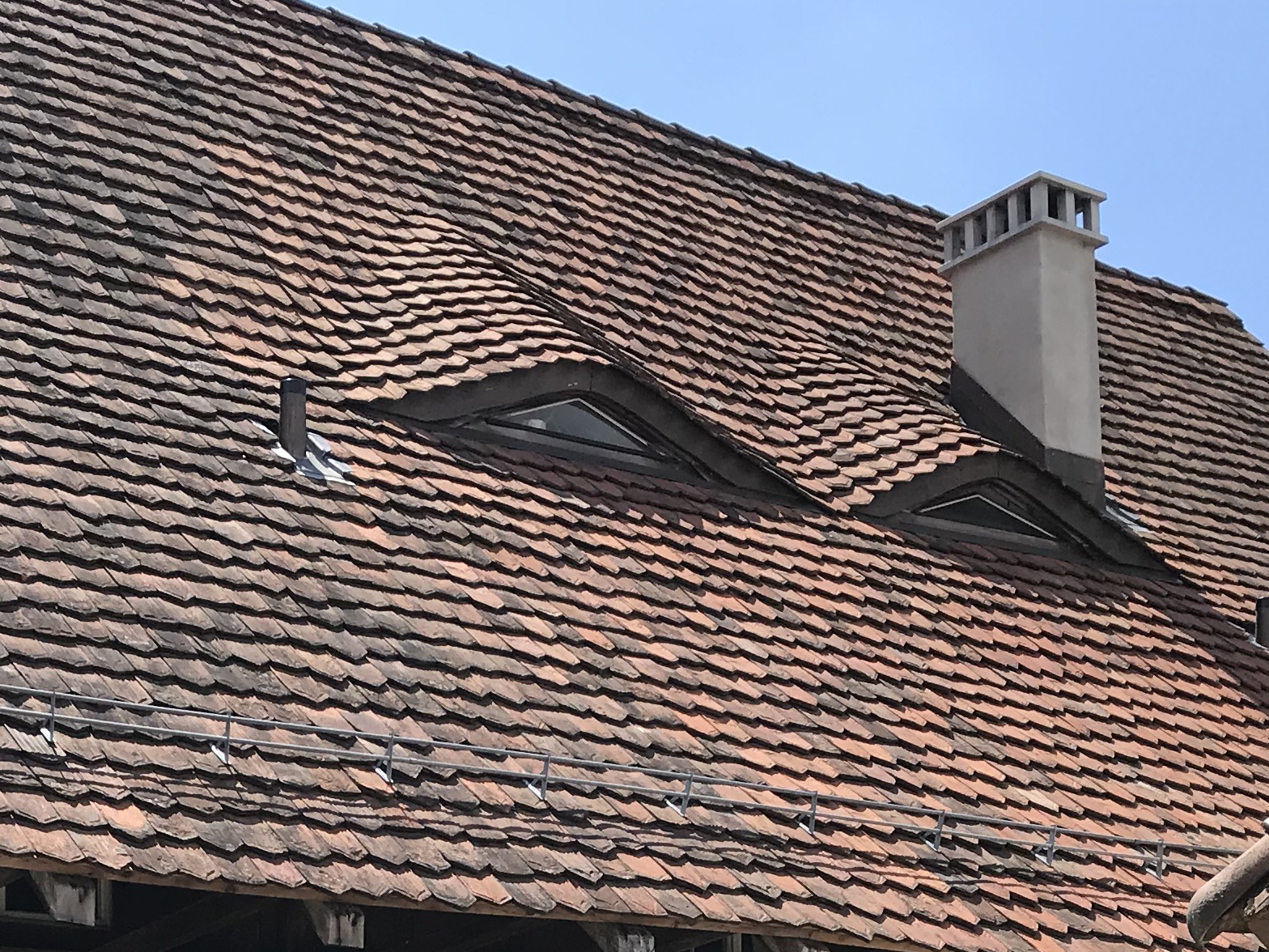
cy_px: 1175
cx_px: 397
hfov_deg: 26.8
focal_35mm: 72
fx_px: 2639
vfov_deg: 19.2
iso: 20
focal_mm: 3.99
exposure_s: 1/1709
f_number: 1.8
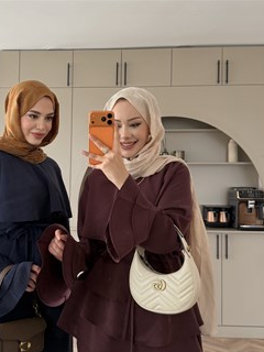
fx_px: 315
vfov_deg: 57.4
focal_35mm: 31
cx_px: 97
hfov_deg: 45.0
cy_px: 226
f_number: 1.78
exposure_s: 1/121
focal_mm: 6.76
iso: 200
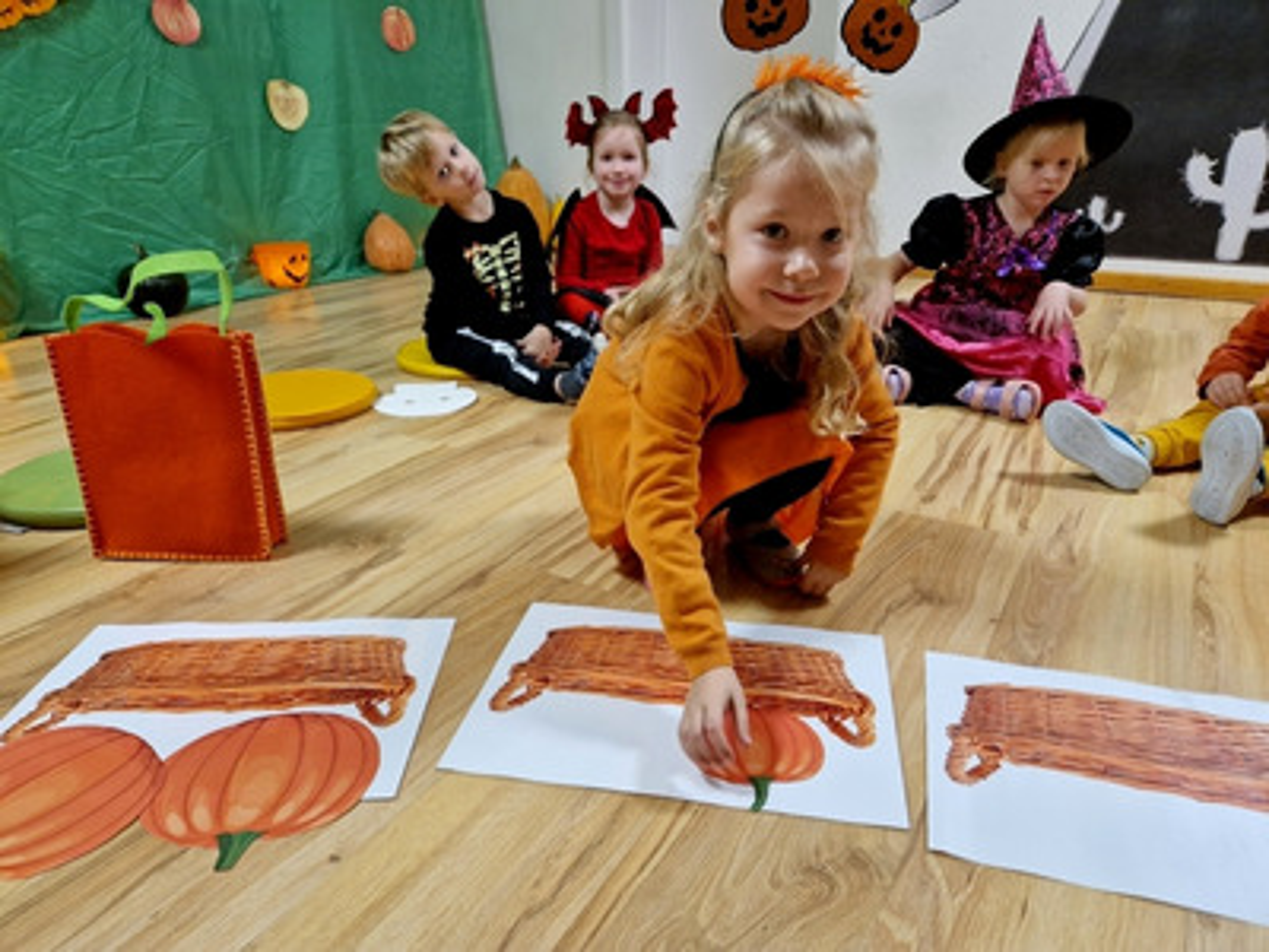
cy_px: 476
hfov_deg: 73.9
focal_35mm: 23
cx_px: 634
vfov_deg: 58.9
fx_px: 843
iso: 320
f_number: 1.8
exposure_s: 1/100
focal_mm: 5.4
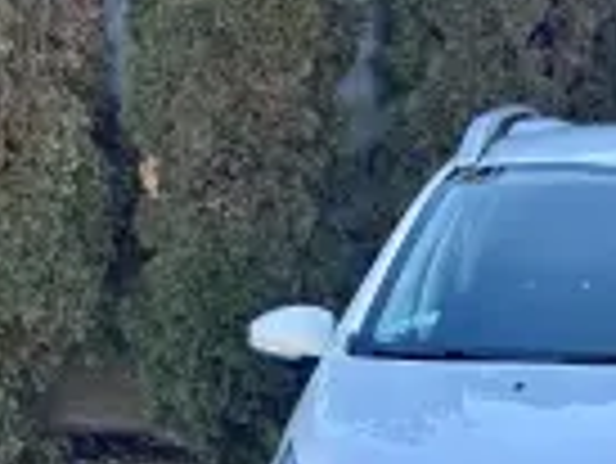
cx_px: 679
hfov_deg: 15.2
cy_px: 505
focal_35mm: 126
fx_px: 2244
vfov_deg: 11.6
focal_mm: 6.86
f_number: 1.78
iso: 64
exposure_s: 1/816
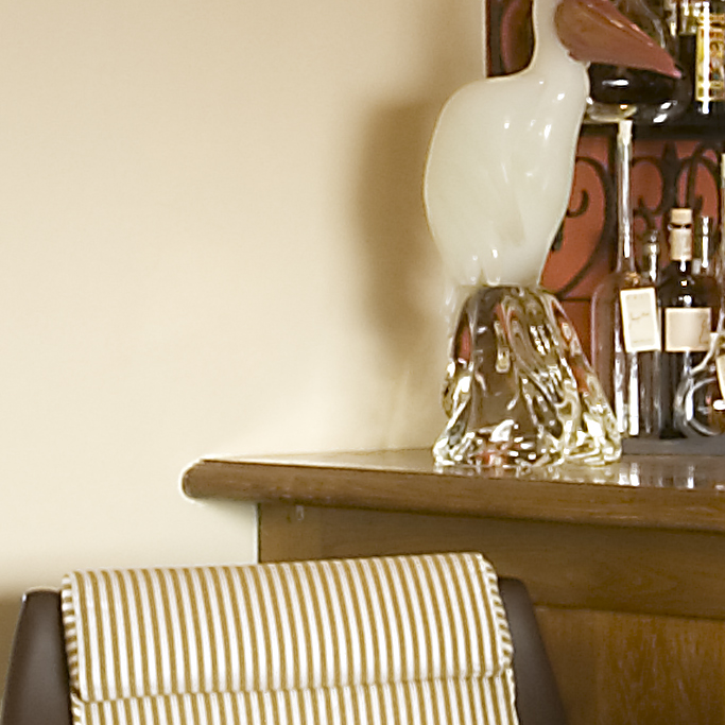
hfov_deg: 8.3
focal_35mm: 210
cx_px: 323
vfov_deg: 8.3
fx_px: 4976
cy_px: 119
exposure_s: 4
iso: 100
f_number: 22
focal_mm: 22
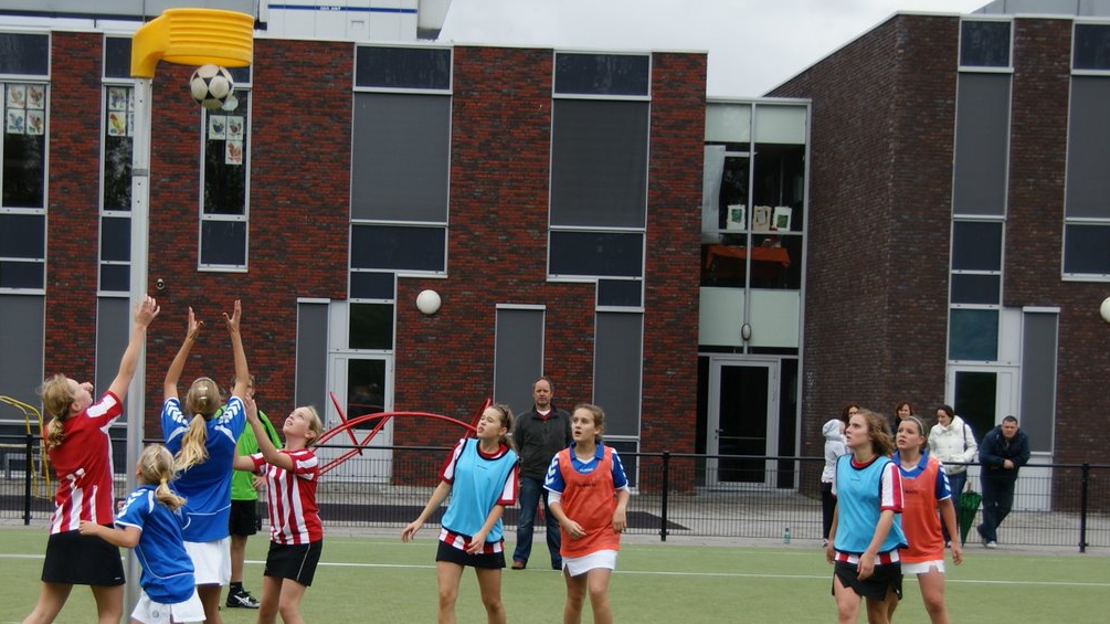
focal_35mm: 66
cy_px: 347
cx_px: 480
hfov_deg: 32.0
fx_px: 1931
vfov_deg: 18.3
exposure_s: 1/320
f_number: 4.5
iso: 100
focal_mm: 35
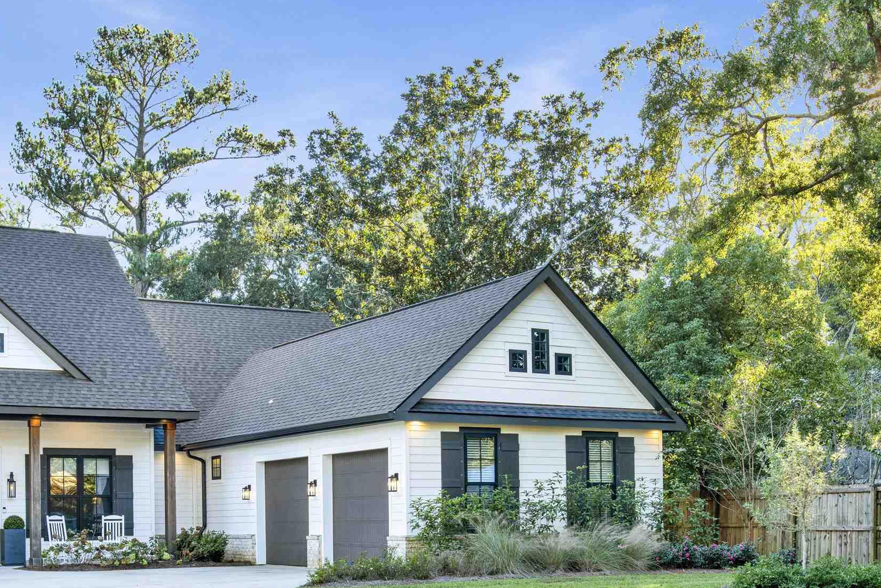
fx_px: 1224
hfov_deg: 39.5
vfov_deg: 26.3
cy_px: 508
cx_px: 362
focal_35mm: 50
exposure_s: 1/25
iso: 200
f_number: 11
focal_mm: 27
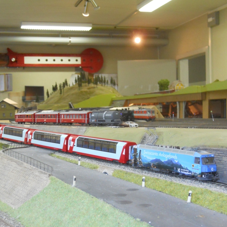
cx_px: 92
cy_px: 123
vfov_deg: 30.5
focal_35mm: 56
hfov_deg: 30.5
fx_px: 415
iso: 400
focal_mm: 7.3
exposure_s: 1/40
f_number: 3.2
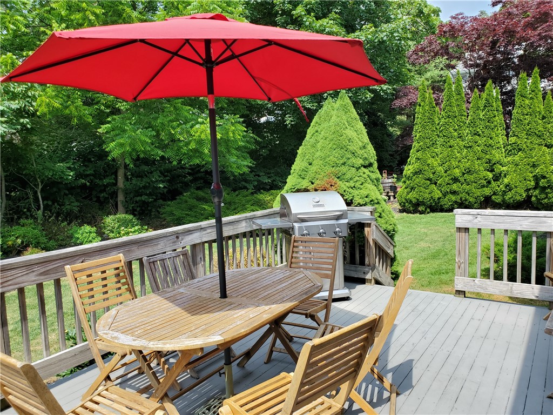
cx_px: 276
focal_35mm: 26
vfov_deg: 53.1
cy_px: 208
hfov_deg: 67.3
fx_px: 415
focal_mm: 4.3
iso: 50
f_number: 2.4
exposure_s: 1/559
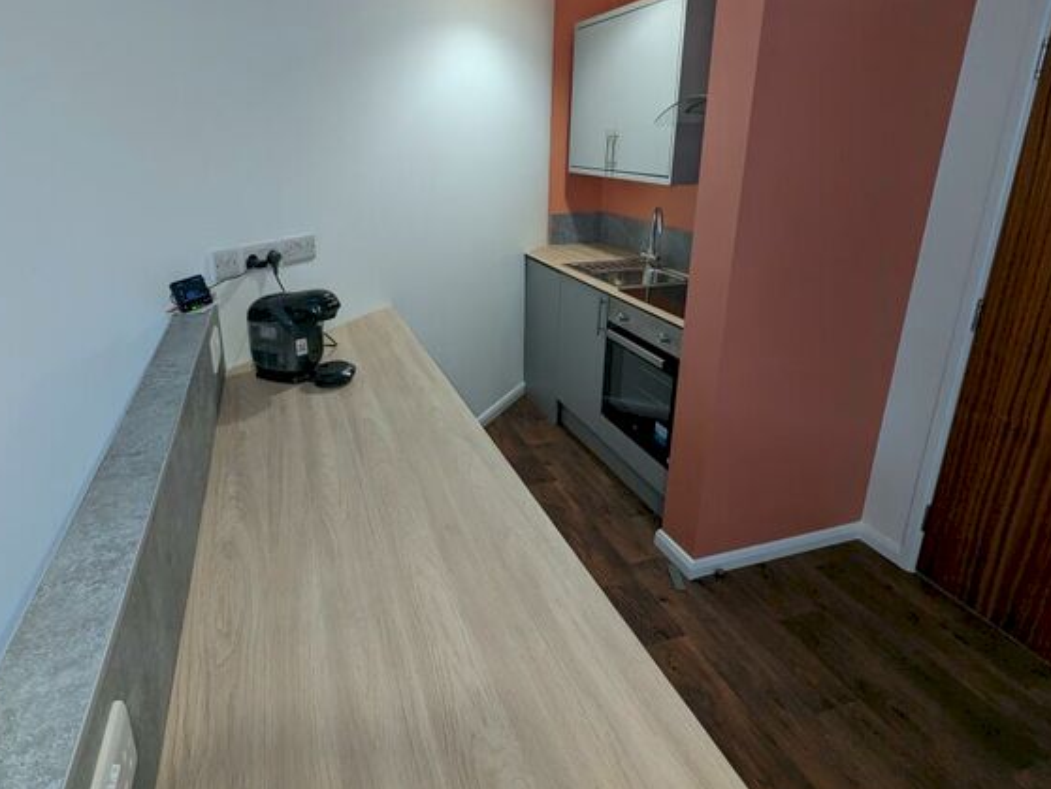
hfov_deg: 81.5
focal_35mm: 20
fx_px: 607
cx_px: 481
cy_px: 340
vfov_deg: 65.7
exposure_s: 1/57.1
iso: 254
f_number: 2.2
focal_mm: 2.35
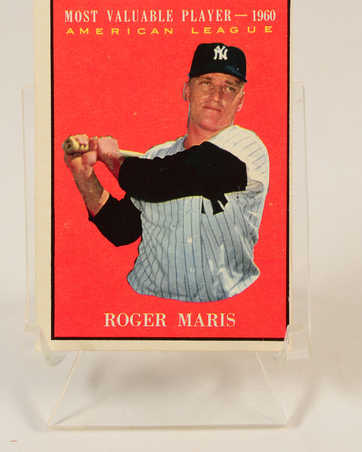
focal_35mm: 125
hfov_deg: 12.3
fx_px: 1674
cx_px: 177
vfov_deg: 15.4
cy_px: 200
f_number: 13
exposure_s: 1/160
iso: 200
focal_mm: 52
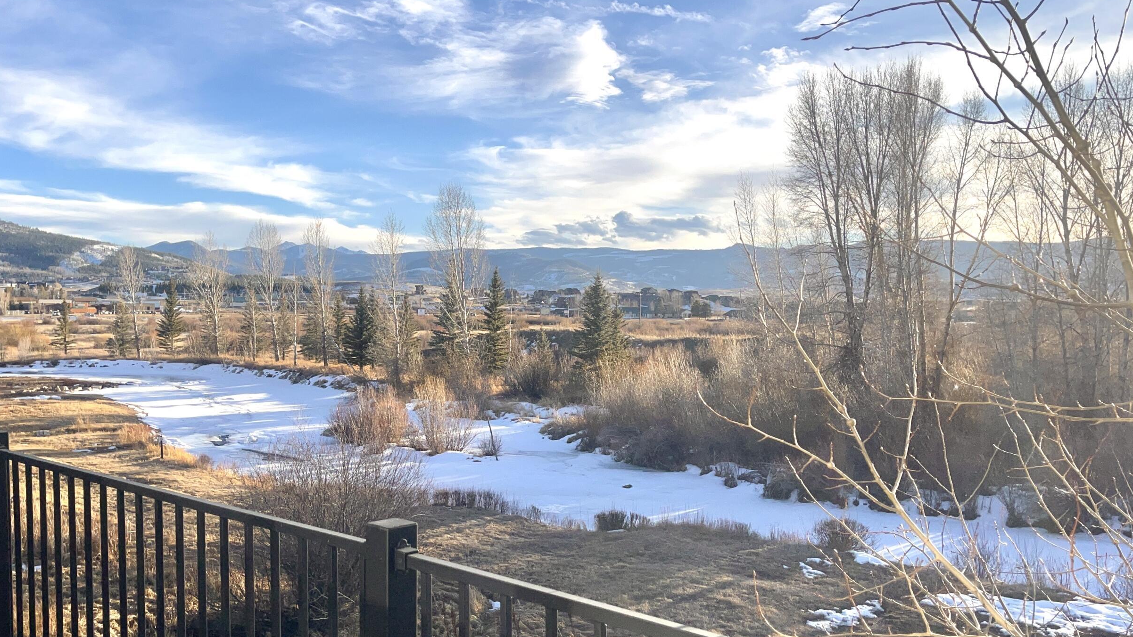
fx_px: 1022
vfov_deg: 34.6
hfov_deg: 58.0
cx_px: 540
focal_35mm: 34
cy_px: 358
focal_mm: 5.1
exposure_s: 1/3559
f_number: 1.6
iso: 32
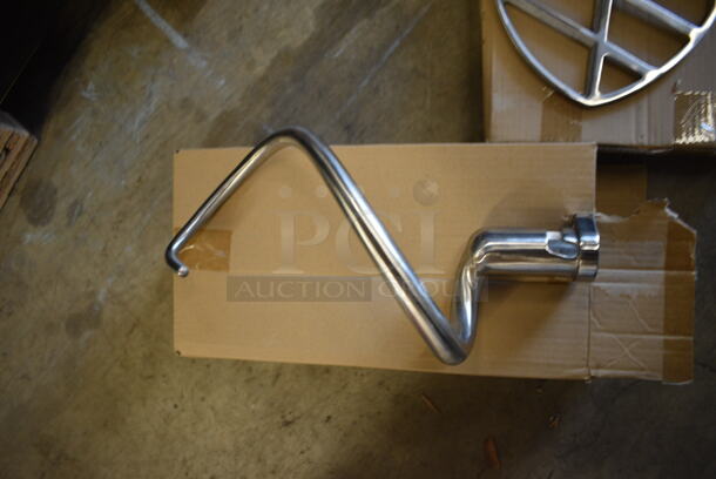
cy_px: 240
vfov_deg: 48.0
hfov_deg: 67.3
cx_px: 358
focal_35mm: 27
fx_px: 538
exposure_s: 1/125
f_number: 3.5
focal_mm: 18
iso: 1000
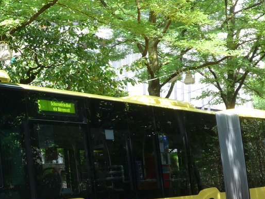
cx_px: 42
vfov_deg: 12.2
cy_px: 150
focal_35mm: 121
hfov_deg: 16.1
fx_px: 926
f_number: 3.3
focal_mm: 10.7
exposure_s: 1/80
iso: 80
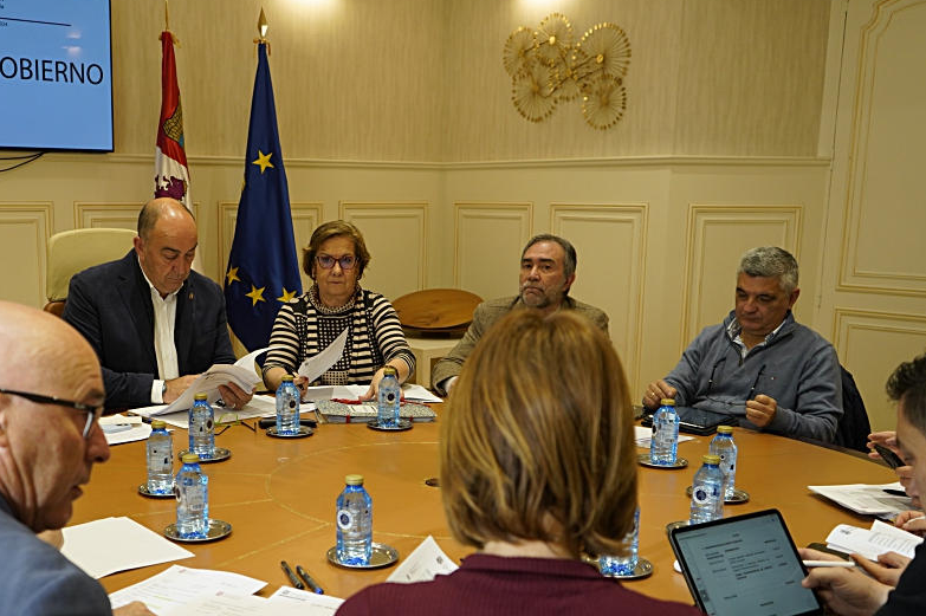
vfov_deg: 33.1
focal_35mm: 40
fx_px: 1028
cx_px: 324
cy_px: 397
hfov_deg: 47.8
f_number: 4
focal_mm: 29
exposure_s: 1/200
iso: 640
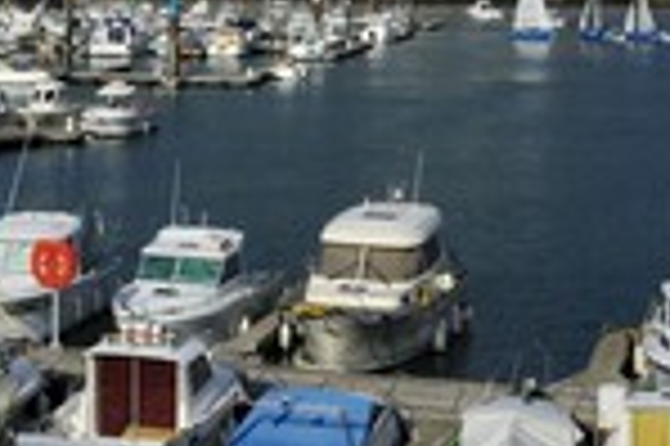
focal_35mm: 96
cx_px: 47
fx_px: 1785
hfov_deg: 20.8
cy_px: -90
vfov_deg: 13.8
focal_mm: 34
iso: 200
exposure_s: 1/200
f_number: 18
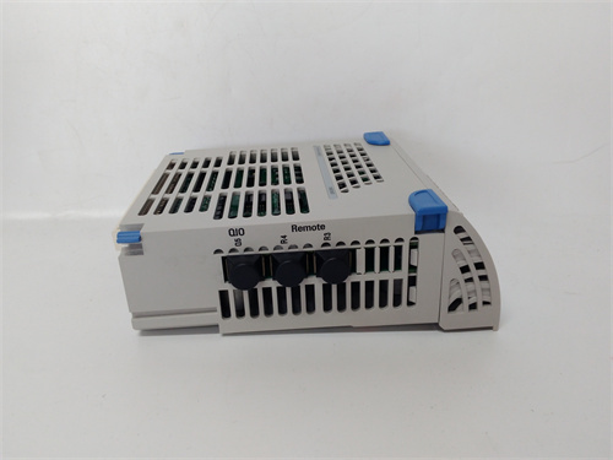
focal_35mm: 27
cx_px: 306
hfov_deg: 65.3
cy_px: 230
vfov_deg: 51.4
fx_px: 478
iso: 118
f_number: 2
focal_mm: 3.79
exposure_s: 1/30
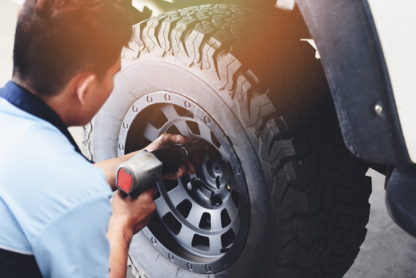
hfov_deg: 23.9
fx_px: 982
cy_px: 139
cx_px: 208
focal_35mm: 85
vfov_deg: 16.1
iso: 800
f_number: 2.8
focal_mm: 85
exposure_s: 1/80
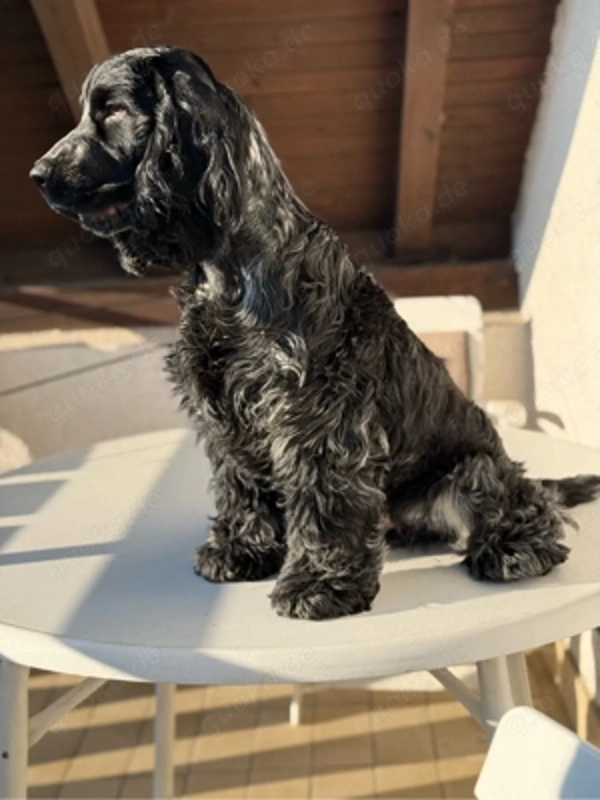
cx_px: 300
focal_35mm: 48
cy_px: 400
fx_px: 1109
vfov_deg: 39.7
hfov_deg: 30.3
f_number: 1.78
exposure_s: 1/1678
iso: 100
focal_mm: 6.76
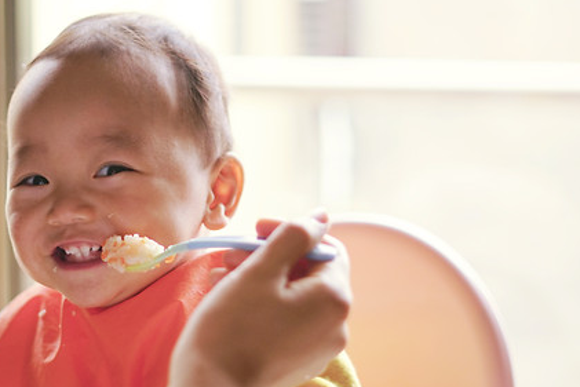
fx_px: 1225
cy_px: 265
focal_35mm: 76
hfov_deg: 26.3
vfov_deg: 17.9
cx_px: 145
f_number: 1.8
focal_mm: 50
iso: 800
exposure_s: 1/160
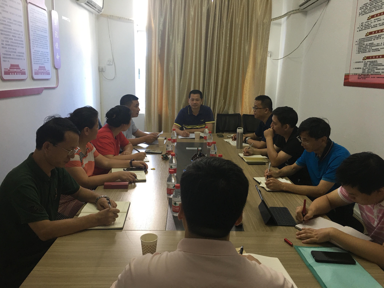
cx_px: 192
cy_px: 144
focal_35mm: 29
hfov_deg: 61.7
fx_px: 322
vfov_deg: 48.2
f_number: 2.2
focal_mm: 4.15
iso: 64
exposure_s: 1/17
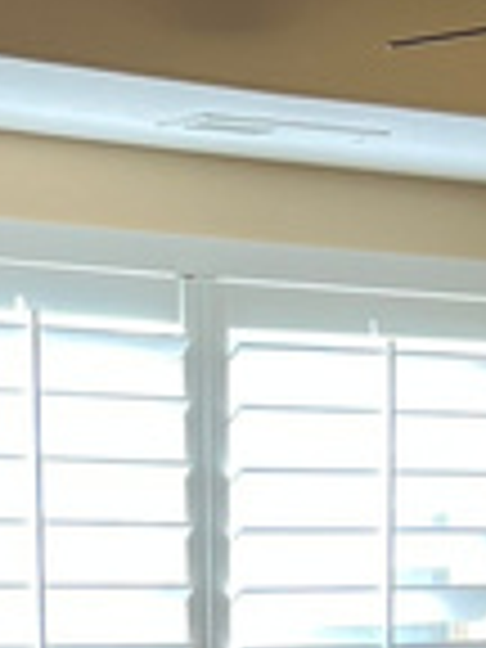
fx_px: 2602
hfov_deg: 10.6
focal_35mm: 139
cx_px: 396
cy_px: 1044
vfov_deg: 13.2
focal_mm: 5.7
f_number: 1.5
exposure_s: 1/120
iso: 125
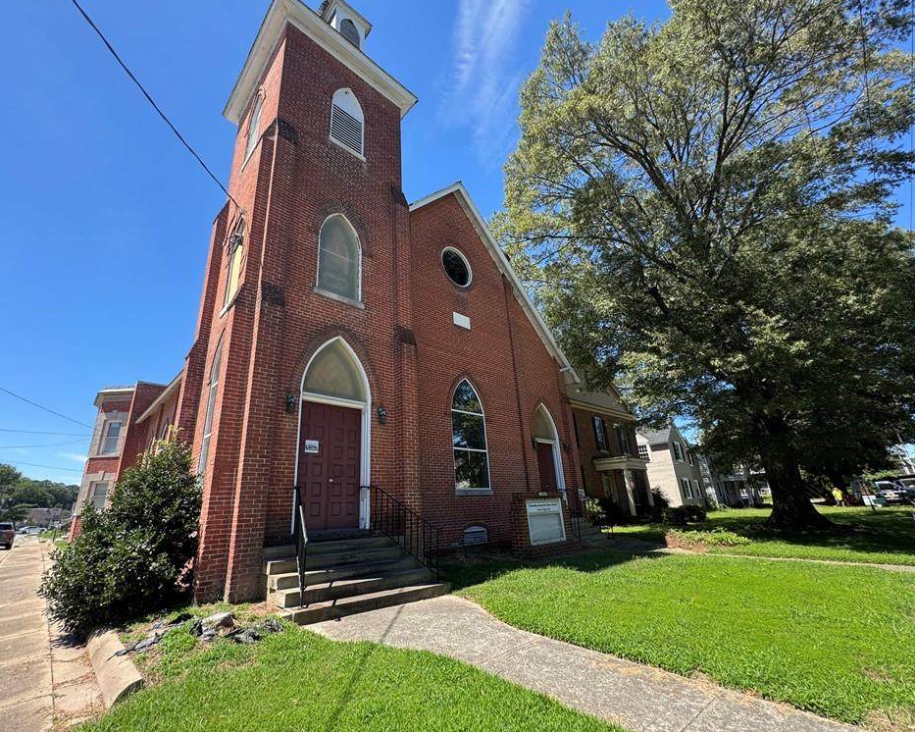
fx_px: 406
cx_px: 426
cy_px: 365
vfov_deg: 84.0
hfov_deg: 96.7
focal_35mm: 15
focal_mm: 2.22
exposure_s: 1/384
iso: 40
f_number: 2.2
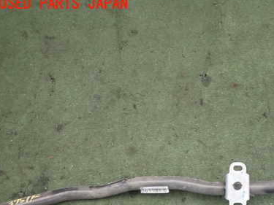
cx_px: 214
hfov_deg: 44.8
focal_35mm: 40
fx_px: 317
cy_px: 159
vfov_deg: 35.0
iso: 250
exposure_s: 1/30
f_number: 2
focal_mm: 4.5
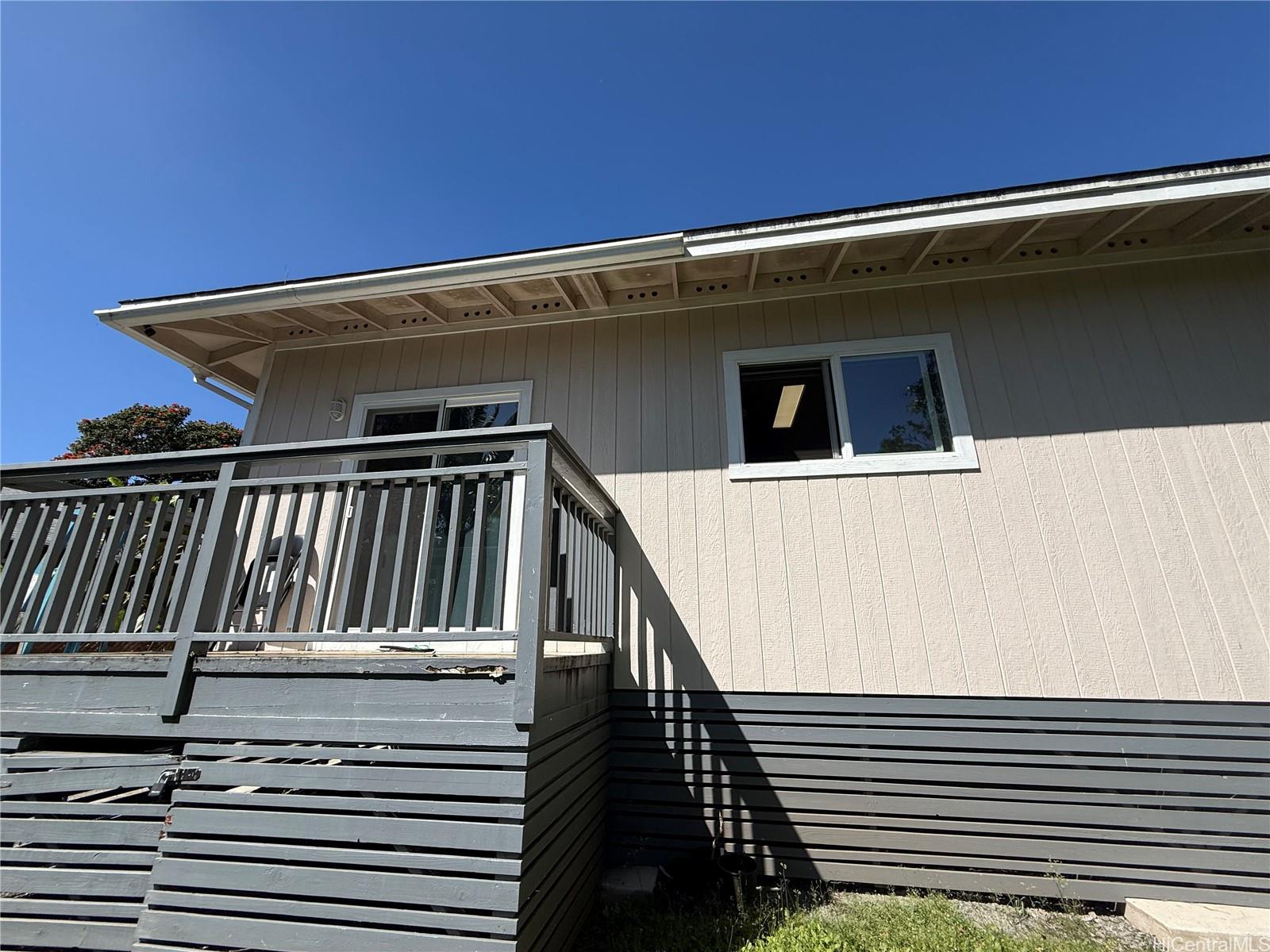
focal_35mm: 14
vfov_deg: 85.7
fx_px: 514
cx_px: 635
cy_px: 476
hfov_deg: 102.1
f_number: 2.2
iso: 50
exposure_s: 1/2611
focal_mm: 2.22
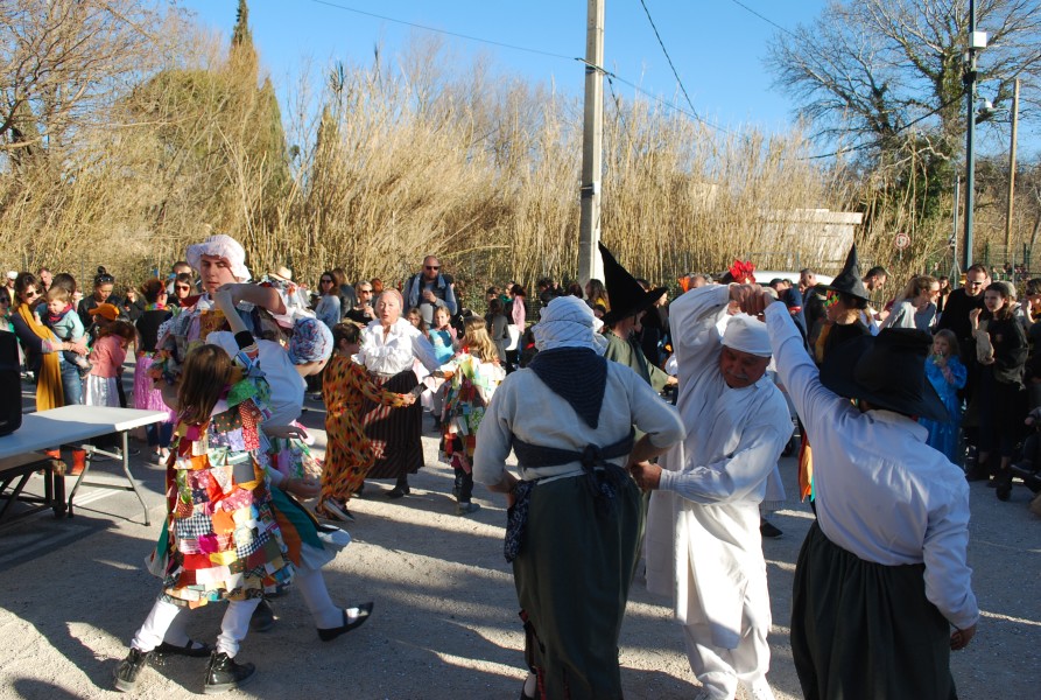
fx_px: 870
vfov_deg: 43.8
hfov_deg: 61.8
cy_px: 350
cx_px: 520
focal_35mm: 30
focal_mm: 20
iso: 100
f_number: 7.1
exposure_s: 1/200
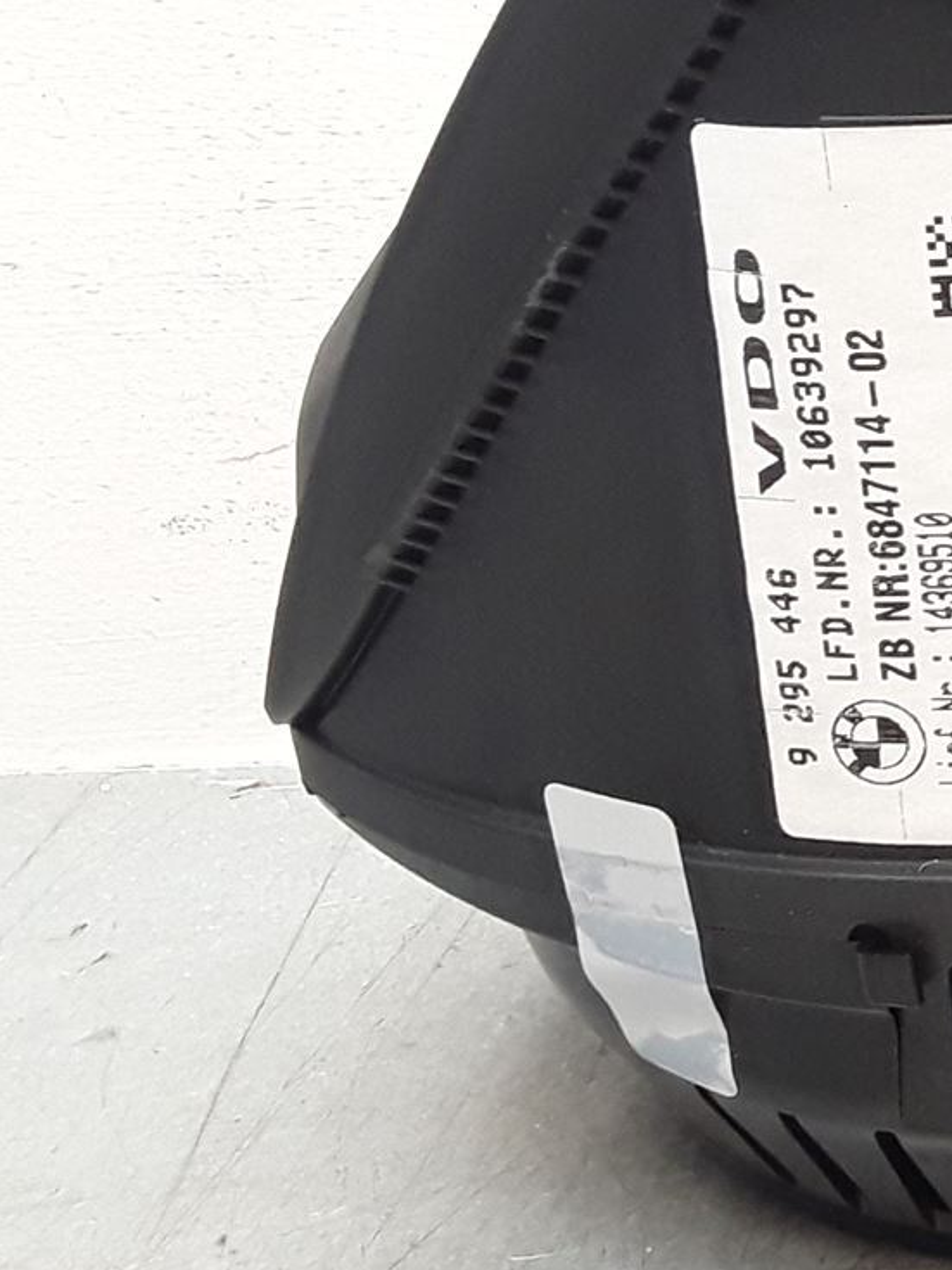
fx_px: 2861
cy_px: 456
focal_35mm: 78
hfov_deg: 16.1
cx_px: 1686
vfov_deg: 24.9
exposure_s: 1/50
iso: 80
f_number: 1.9
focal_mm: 2.91
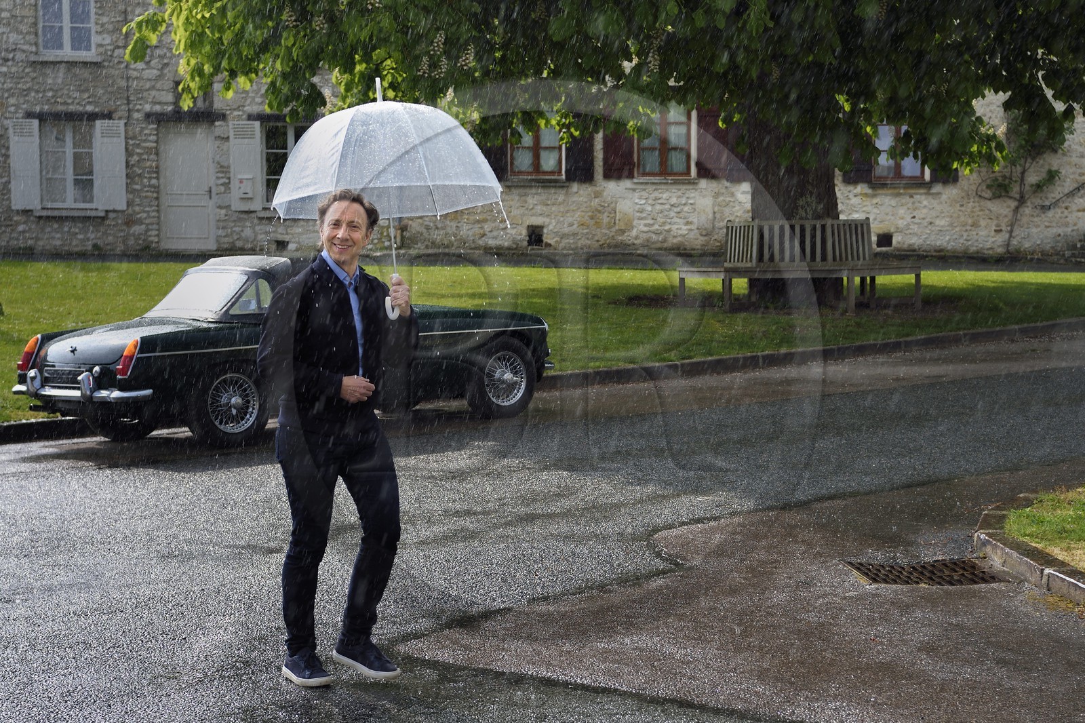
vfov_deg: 19.4
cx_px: 542
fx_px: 2109
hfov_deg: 28.8
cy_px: 362
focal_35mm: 70
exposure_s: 1/320
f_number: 6.3
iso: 200
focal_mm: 70
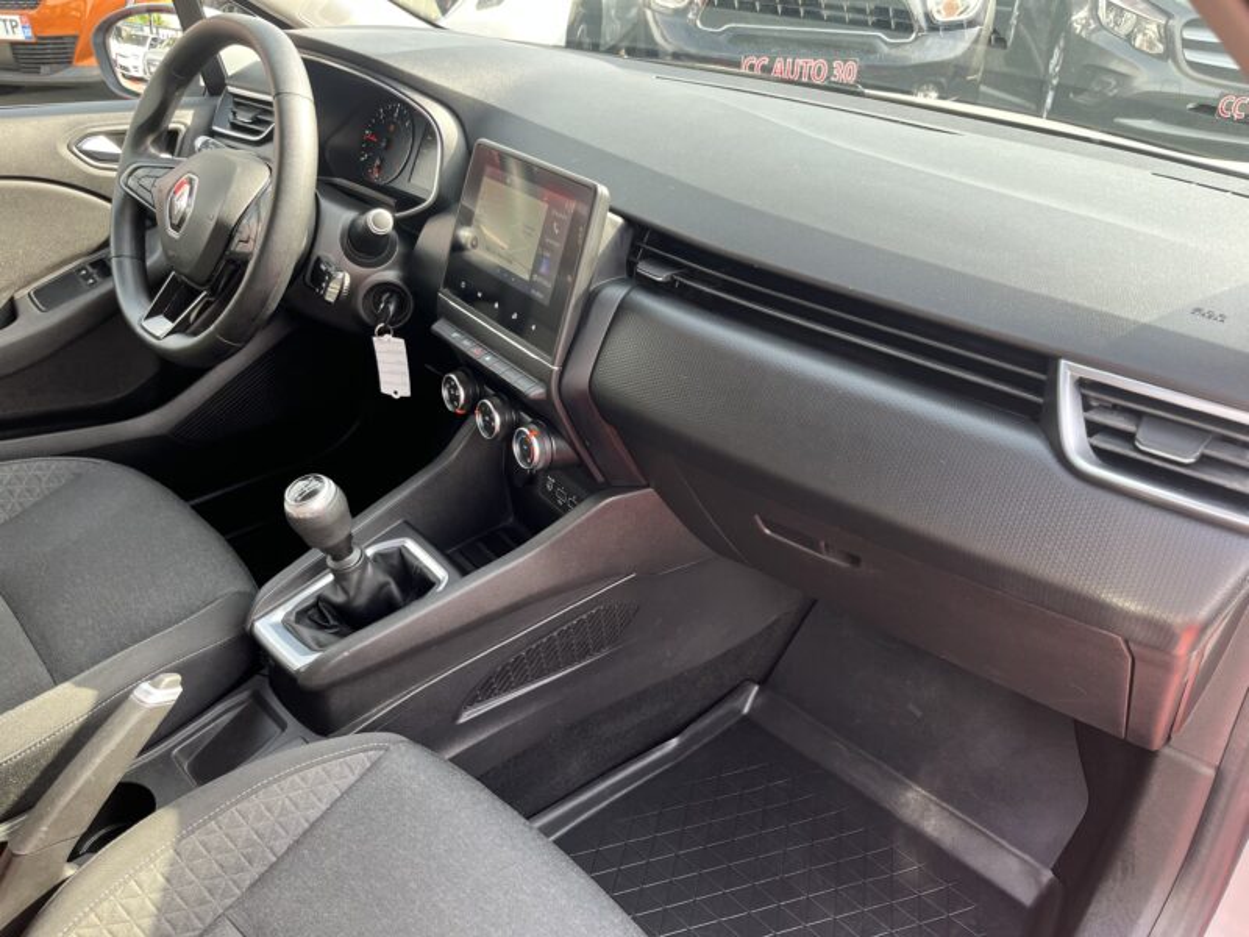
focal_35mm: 26
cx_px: 624
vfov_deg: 53.1
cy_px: 468
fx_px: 938
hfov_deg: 67.3
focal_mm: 5.1
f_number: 1.6
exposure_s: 1/121
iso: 64
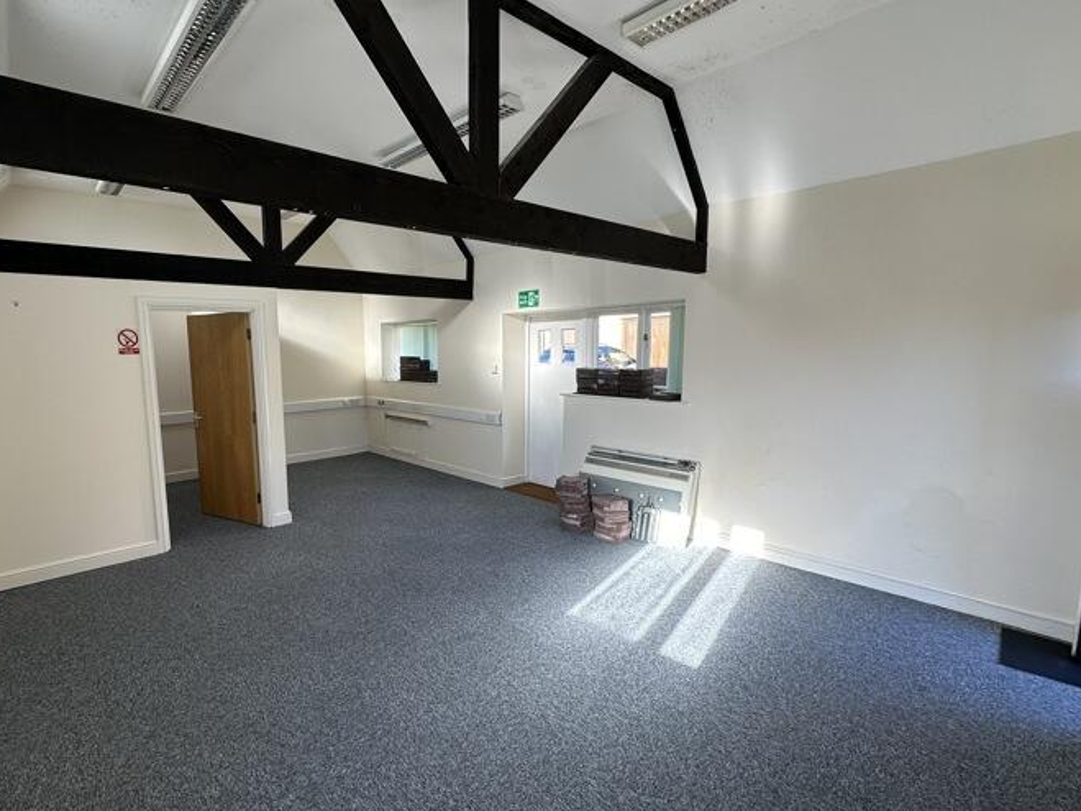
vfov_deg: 74.7
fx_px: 531
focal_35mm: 17
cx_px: 428
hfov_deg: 89.8
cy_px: 414
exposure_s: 1/100
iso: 50
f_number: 2.2
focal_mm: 2.22
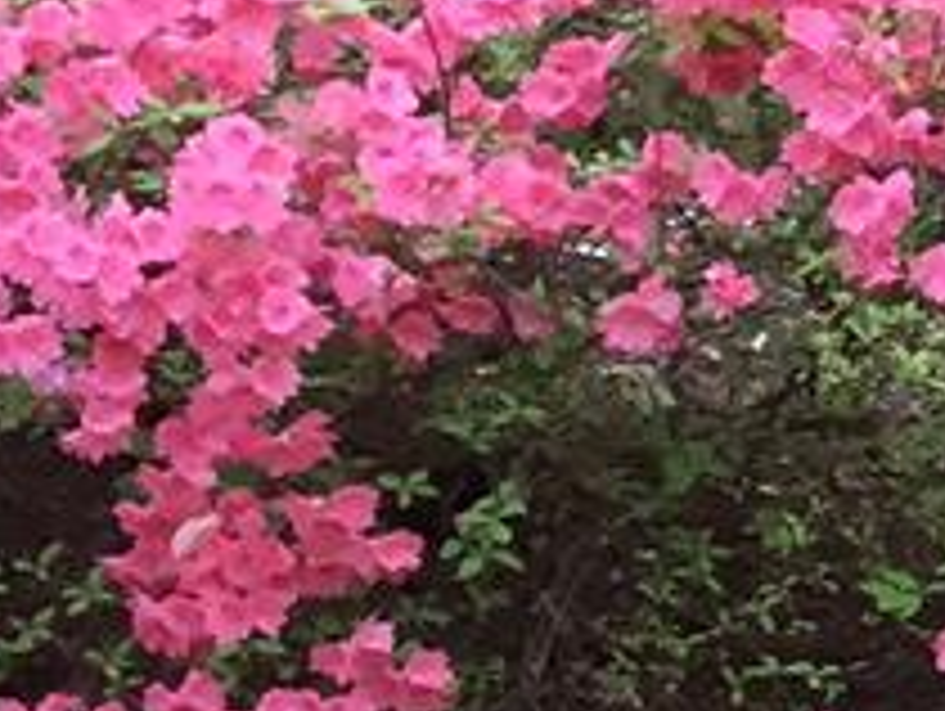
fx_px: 6149
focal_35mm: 225
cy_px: 567
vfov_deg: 6.6
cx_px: 3200
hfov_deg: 7.4
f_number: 2.2
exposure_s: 1/30
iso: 32
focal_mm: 4.15
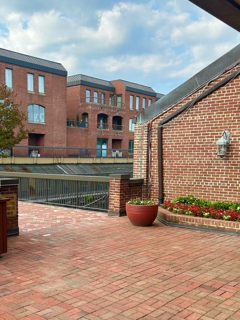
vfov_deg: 46.3
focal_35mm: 40
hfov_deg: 35.6
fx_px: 370
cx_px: 78
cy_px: 201
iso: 50
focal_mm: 5.7
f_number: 1.5
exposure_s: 1/1089
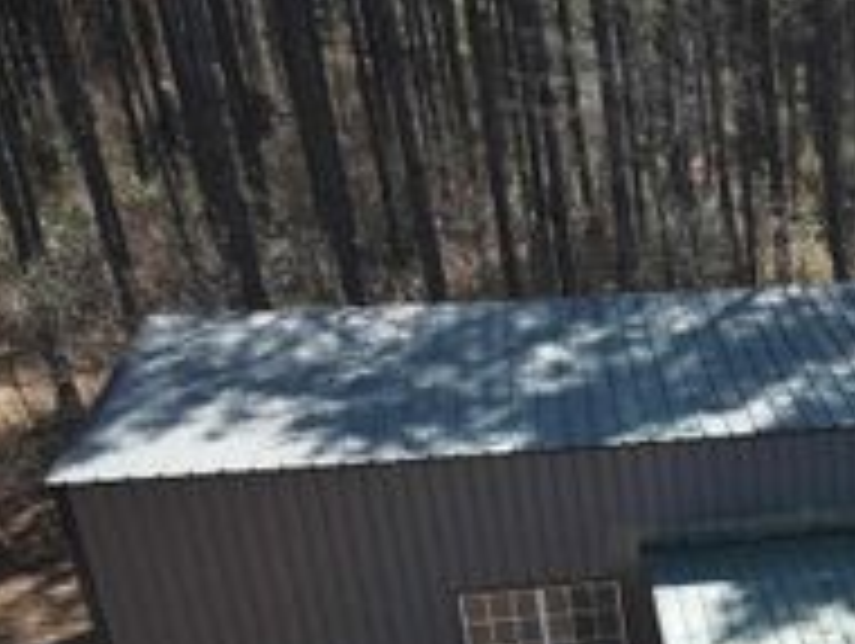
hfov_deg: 27.2
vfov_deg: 21.2
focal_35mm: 63
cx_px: 1022
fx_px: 1558
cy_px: 835
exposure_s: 1/15
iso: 110
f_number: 2.8
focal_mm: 4.5
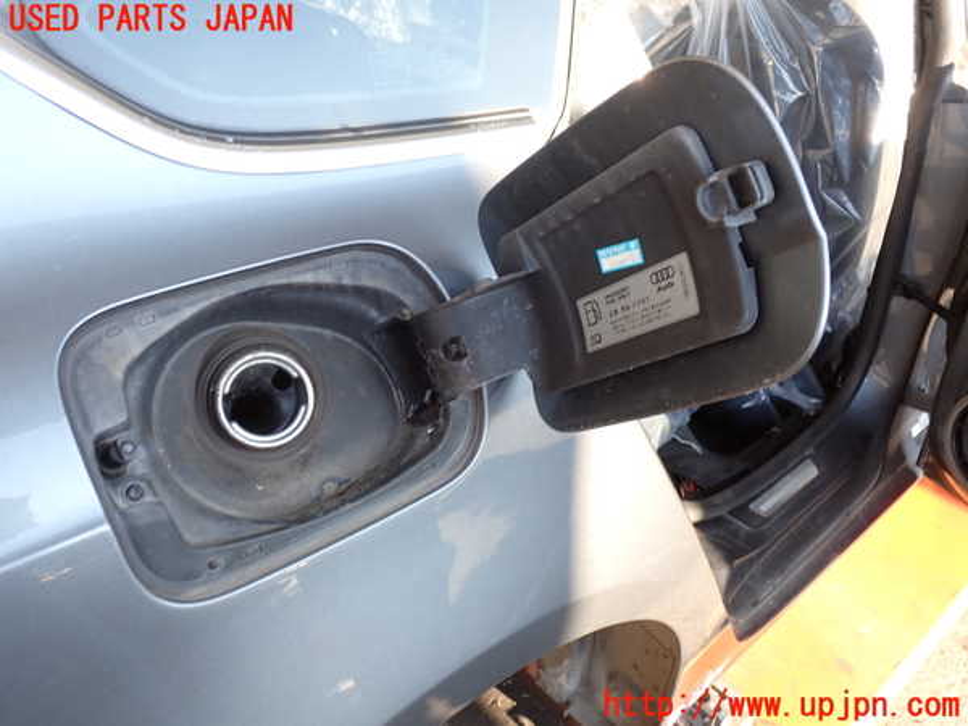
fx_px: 839
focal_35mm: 30
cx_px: 484
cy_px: 363
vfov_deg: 46.8
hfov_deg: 60.0
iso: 100
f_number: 3.2
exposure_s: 1/60
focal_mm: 5.4
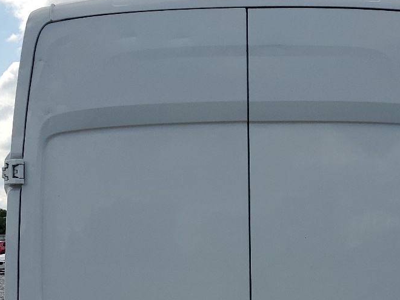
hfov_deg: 30.7
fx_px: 728
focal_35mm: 63
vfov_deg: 22.3
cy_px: 306
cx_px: 236
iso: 50
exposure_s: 1/5000
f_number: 1.5
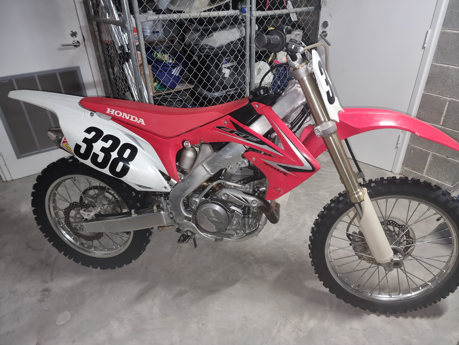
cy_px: 172
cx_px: 230
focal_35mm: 24
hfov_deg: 71.6
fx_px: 318
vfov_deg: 56.8
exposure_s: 1/17
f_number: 1.8
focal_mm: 6.7
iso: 325
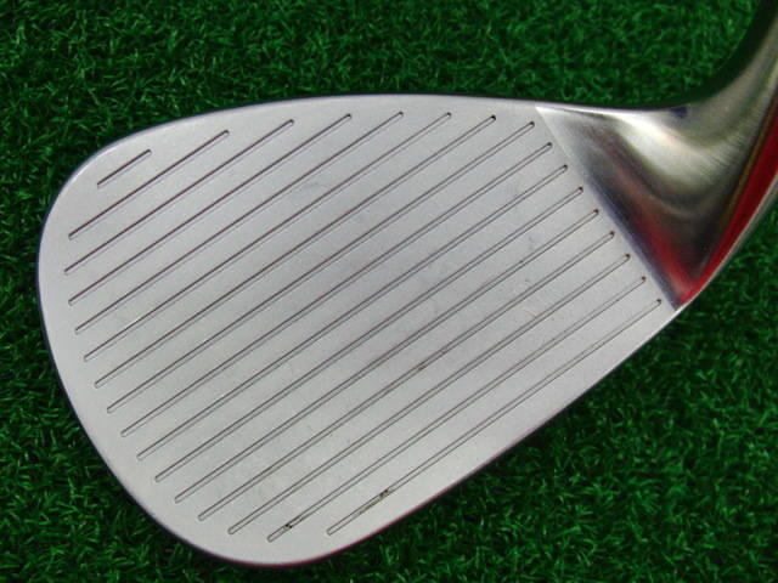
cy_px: 292
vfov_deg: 38.7
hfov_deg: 50.1
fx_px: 832
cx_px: 389
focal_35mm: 37
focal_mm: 6.42
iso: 400
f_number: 3.6
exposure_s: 1/60
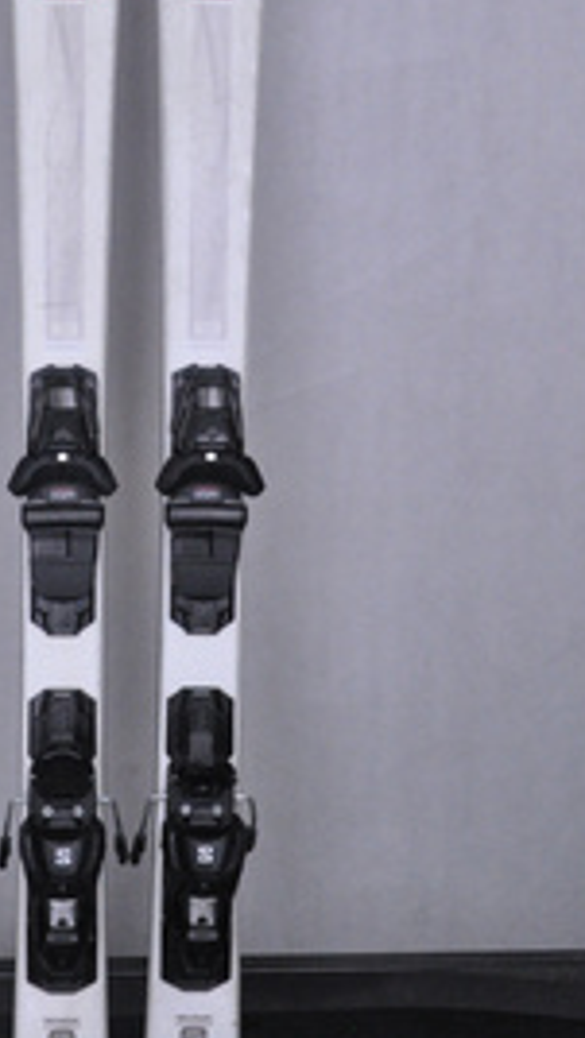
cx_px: 130
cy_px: 480
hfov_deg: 18.2
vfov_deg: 31.9
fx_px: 1814
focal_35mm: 66
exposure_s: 1/125
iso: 3200
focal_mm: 25
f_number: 9.5
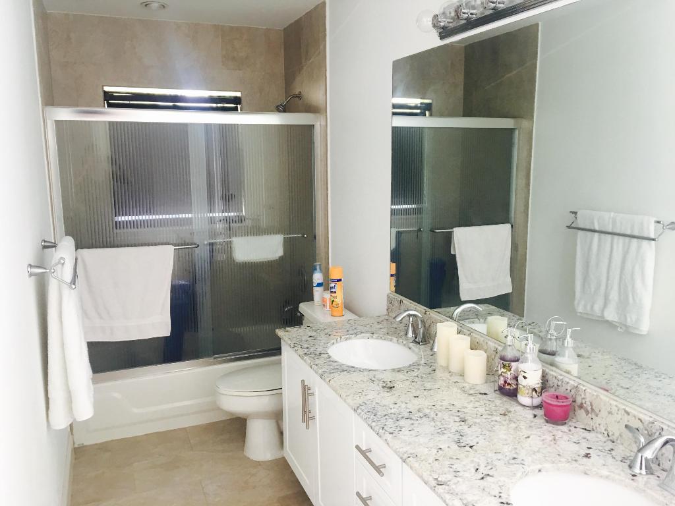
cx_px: 338
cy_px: 253
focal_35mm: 29
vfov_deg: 48.2
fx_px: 565
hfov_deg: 61.7
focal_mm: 4.15
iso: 32
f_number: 2.2
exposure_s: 1/15
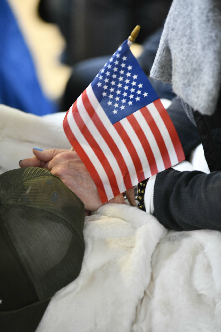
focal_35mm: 135
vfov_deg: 15.2
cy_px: 166
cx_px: 110
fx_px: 1243
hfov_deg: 10.2
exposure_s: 1/50
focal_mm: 135
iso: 2000
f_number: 3.5
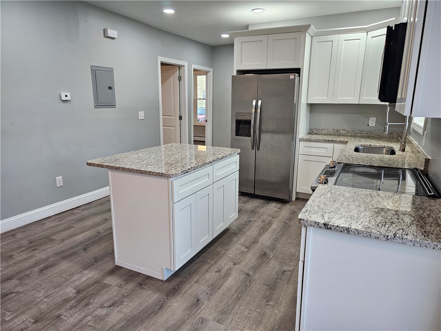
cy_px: 166
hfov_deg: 73.9
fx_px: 293
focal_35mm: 23
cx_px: 220
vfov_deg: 58.9
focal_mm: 6.3
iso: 200
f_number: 1.7
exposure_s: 1/120
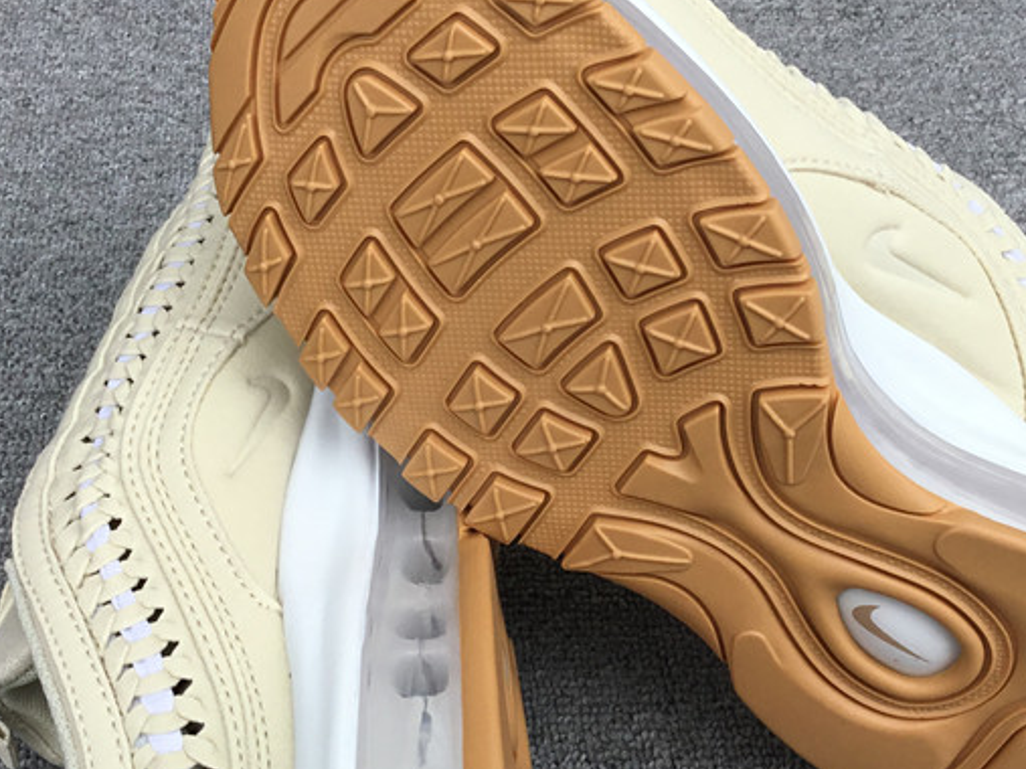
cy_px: 398
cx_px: 544
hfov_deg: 34.9
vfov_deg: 26.5
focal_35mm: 55
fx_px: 1630
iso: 25
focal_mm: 3.3
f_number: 2.4
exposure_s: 1/612
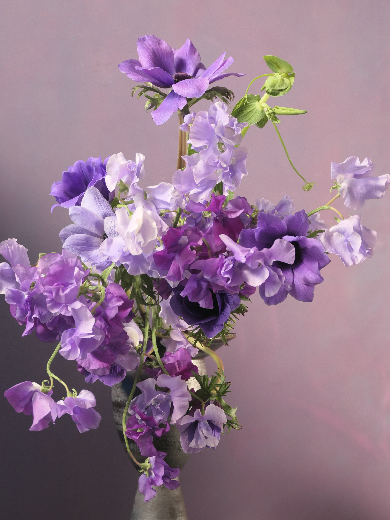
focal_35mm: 200
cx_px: 186
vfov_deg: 9.9
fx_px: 3004
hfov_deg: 7.4
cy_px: 288
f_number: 3.9
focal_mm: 58.01
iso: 500
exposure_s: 1/100
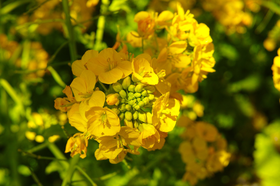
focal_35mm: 45
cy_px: 93
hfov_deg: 43.6
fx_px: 350
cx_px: 140
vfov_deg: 29.8
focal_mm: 30
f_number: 8
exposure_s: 1/160
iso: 100
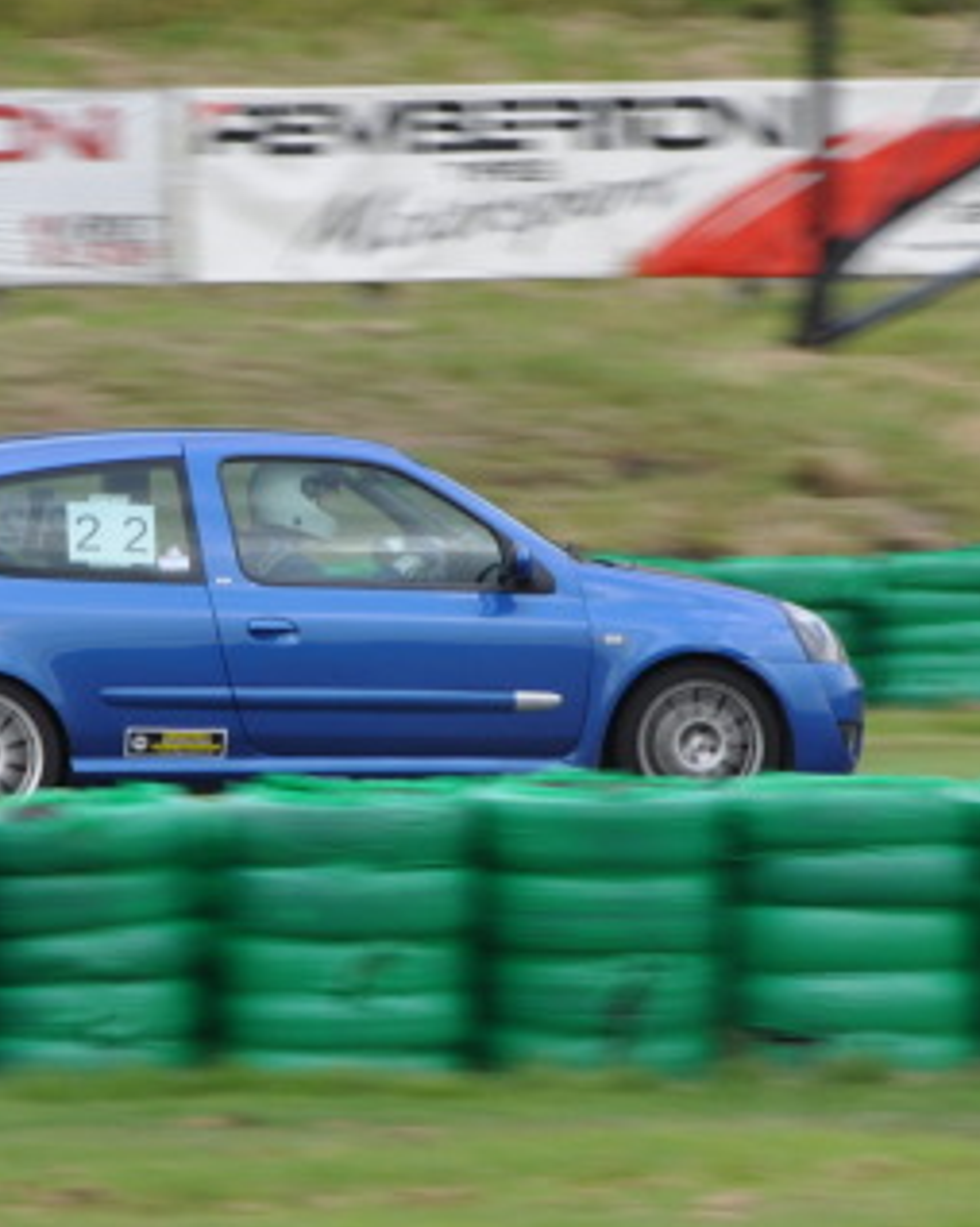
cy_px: 540
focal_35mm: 476
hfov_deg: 3.3
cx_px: 270
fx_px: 17256
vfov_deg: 4.1
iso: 200
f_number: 8
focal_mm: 105
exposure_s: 1/250
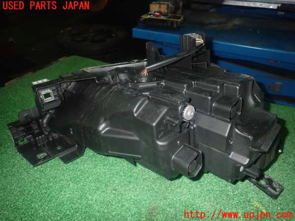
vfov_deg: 54.9
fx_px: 213
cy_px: 110
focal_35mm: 25
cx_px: 148
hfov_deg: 69.4
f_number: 5.6
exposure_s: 1/30
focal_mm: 4.5
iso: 800
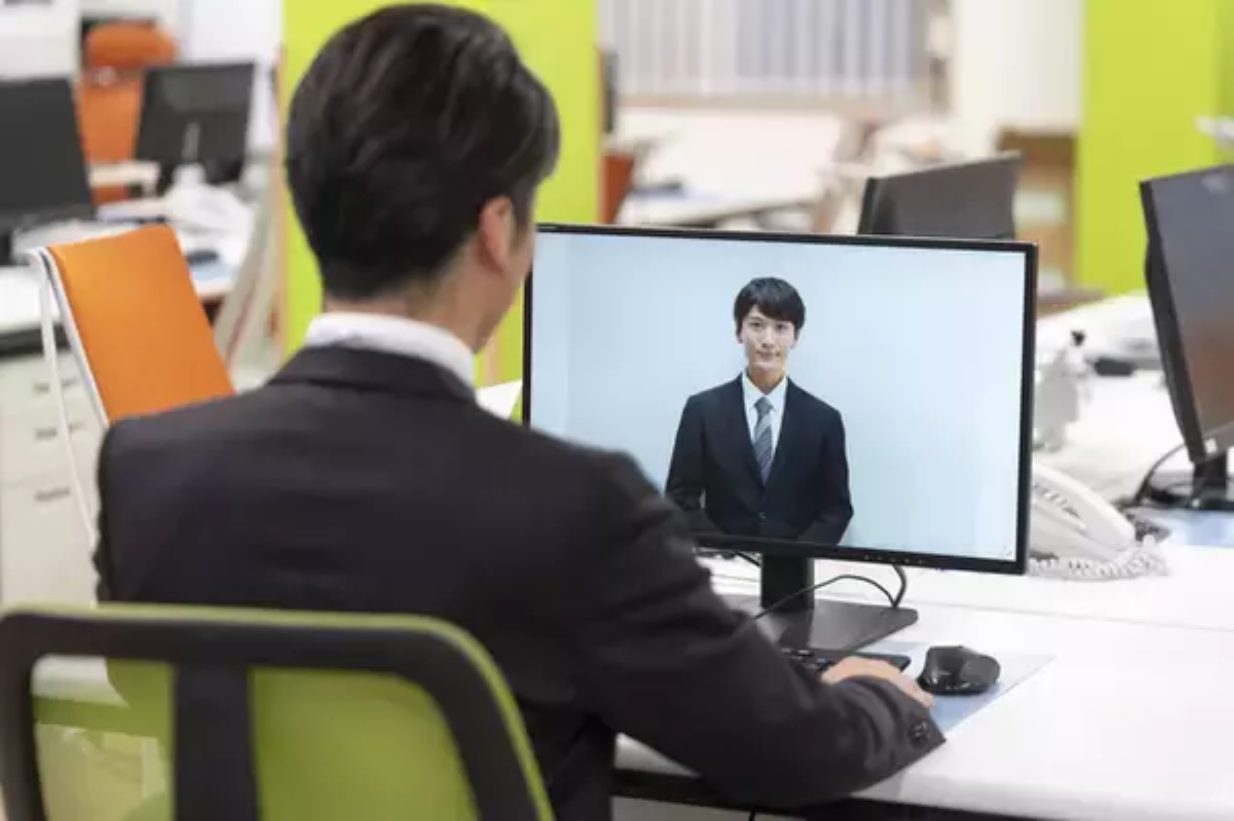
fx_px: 3117
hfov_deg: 22.4
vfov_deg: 15.0
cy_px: 410
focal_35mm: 91
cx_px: 617
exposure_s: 1/200
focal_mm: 91
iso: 800
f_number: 2.8
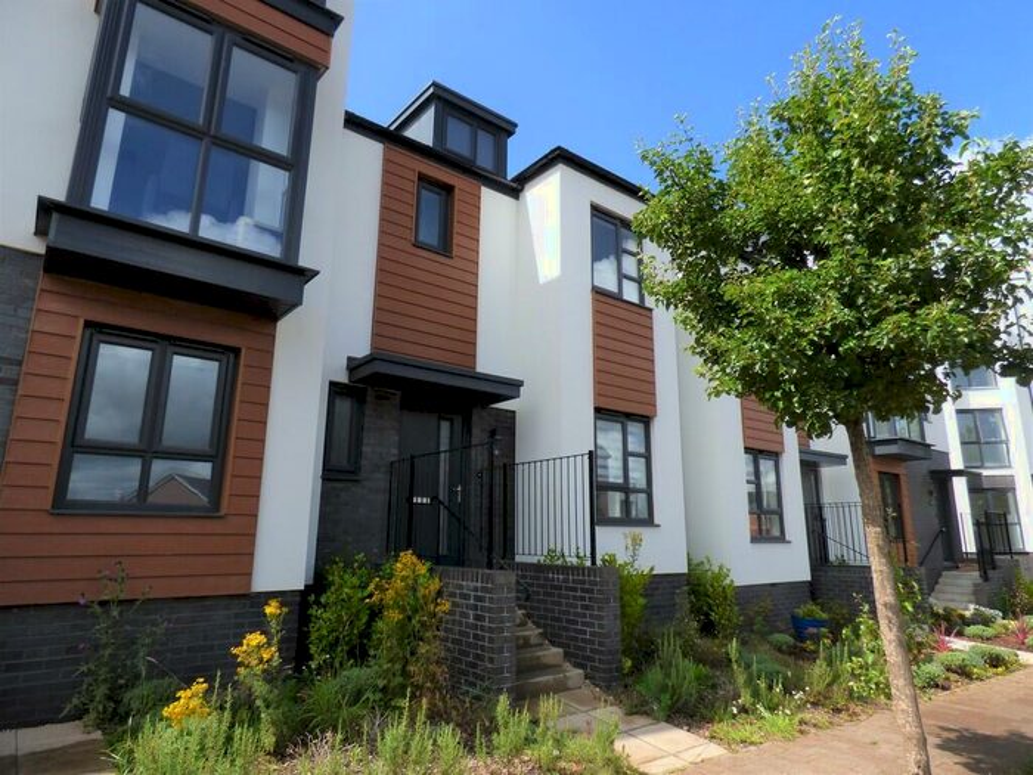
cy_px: 388
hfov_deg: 81.7
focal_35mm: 20
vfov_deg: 66.0
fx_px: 597
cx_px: 516
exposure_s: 1/1300
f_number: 2.8
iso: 100
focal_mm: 3.58
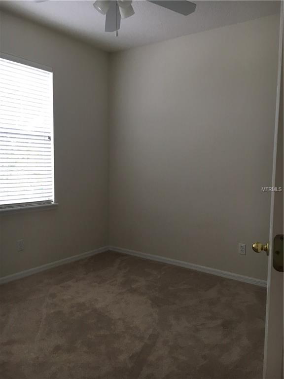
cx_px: 142
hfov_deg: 48.2
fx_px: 317
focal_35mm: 29
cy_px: 190
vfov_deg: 61.7
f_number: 2.2
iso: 64
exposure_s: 1/30
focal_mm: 4.15
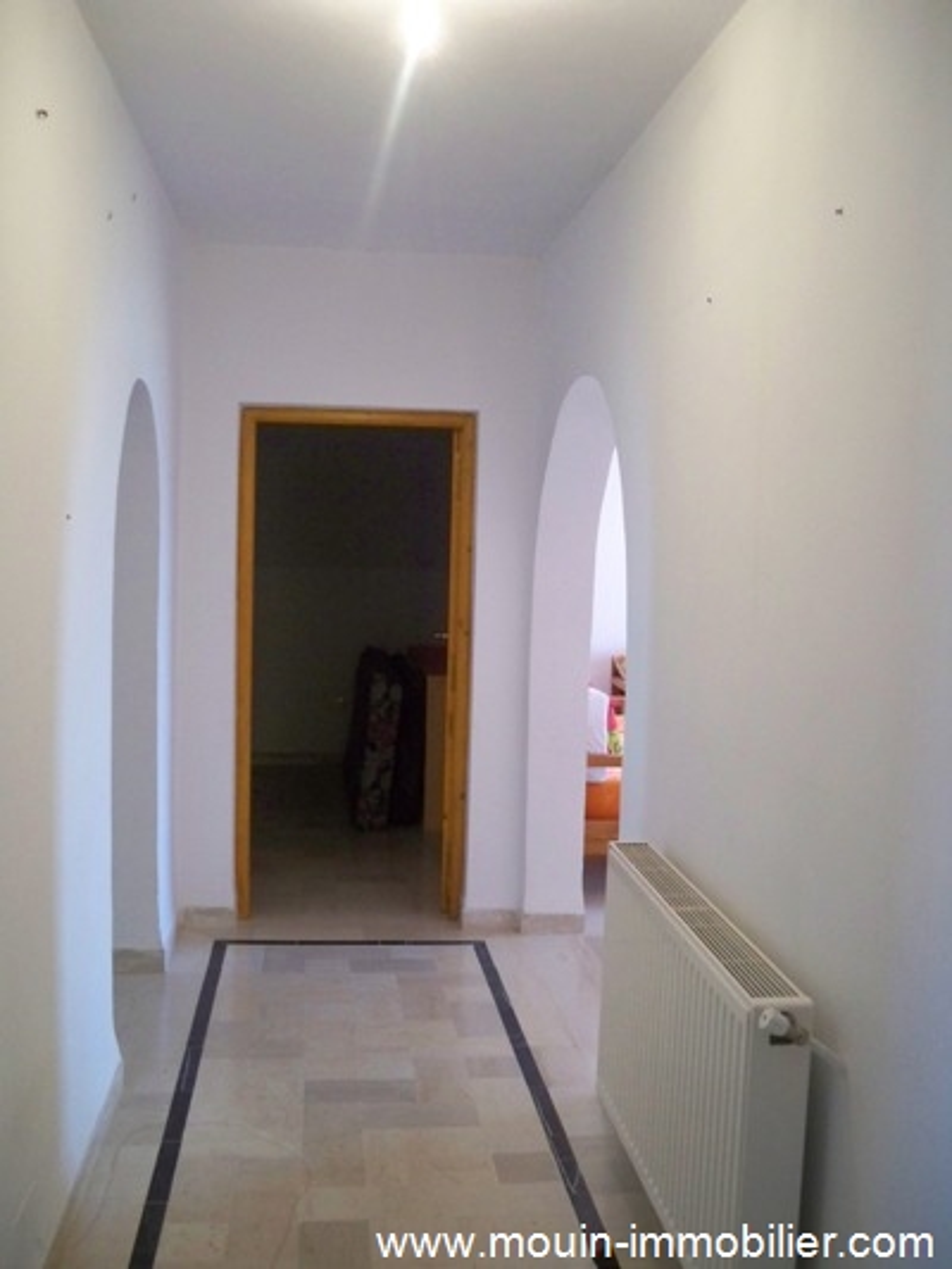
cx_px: 476
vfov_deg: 52.6
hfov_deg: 40.7
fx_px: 1283
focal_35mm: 35
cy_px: 634
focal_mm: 6.3
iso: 250
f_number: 3.1
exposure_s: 1/60
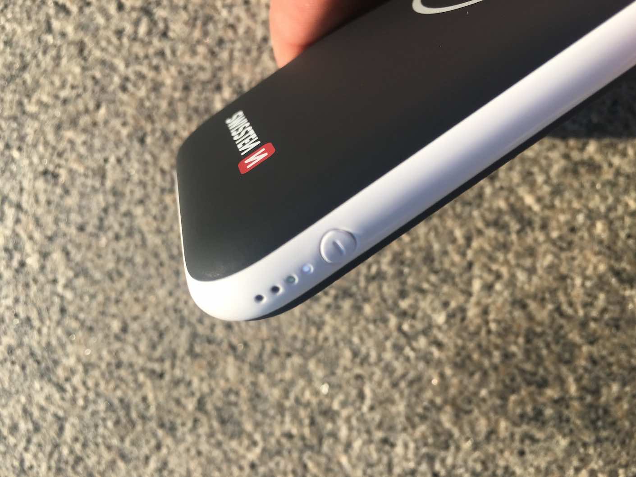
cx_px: 318
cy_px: 238
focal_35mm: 29
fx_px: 533
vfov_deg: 48.2
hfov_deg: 61.7
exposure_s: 1/1183
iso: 25
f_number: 2.2
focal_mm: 4.15
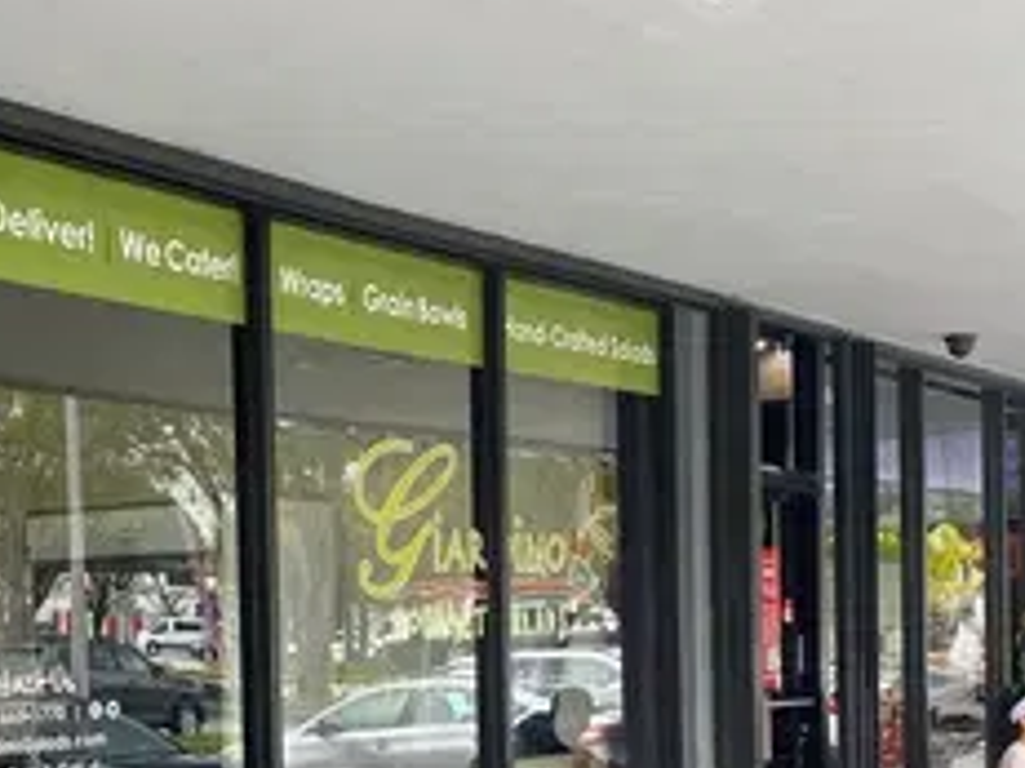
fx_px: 1776
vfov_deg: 23.7
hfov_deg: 31.7
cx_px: 271
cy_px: 699
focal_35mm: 60
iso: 40
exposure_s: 1/121
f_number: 1.8
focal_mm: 4.25
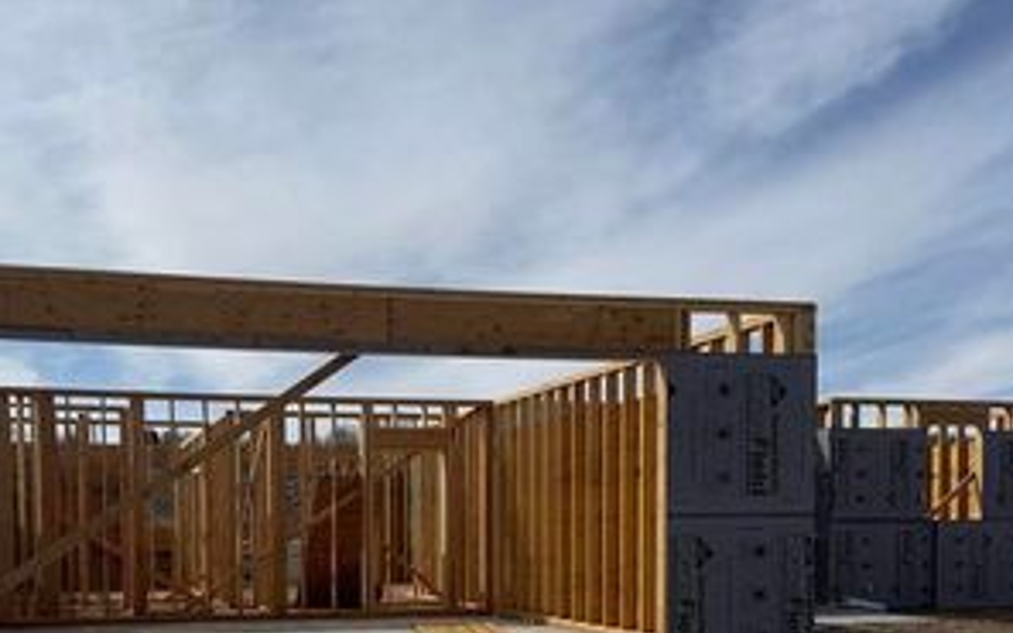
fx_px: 1187
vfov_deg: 28.6
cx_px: 387
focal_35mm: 43
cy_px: 577
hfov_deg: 45.9
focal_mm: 6.76
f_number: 1.78
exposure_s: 1/9091
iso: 80
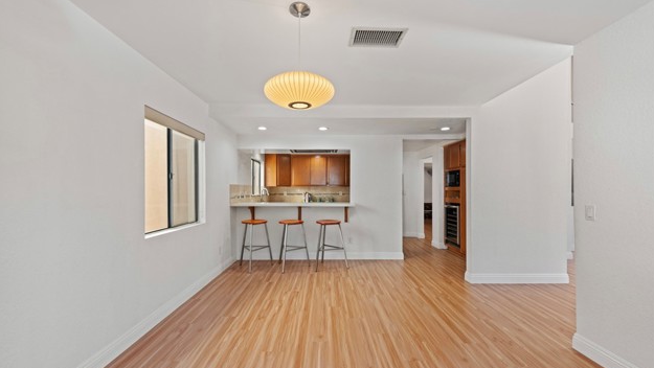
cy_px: 188
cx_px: 325
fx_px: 260
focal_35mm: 15
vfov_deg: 70.6
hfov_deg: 103.0
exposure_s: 1/4
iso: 200
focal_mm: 14
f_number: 9.5
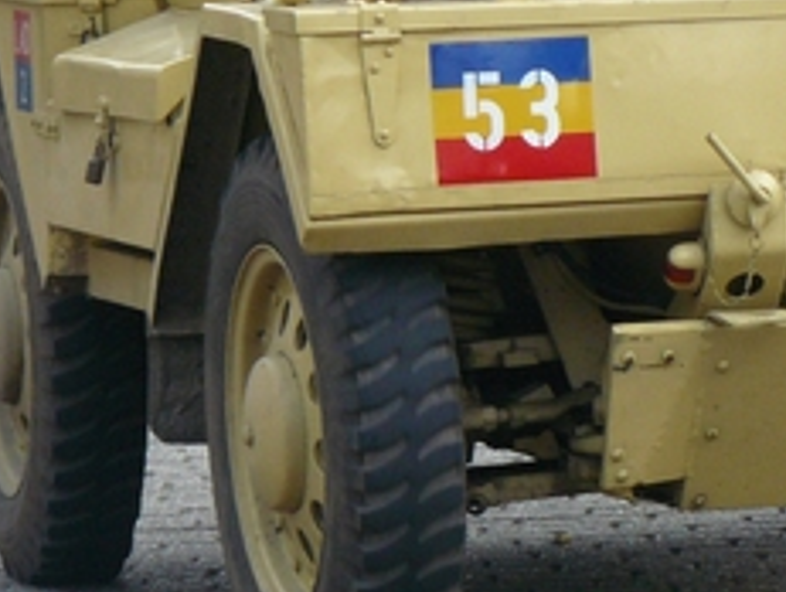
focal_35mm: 381
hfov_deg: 5.2
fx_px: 8665
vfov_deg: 3.9
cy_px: -34
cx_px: 755
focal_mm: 24.6
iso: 200
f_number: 3.3
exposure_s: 1/320
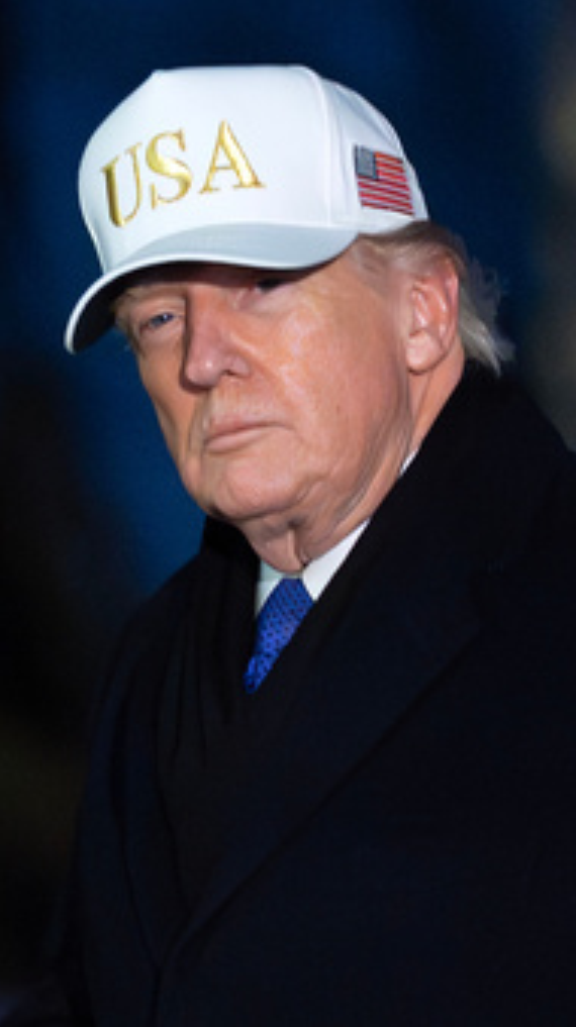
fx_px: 6725
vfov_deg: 8.7
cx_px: 236
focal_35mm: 247
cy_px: 514
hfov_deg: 4.9
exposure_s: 1/200
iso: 10000
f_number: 3.2
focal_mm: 156
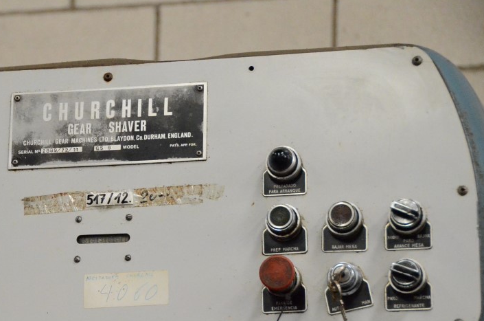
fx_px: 1811
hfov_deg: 15.2
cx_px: 134
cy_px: 231
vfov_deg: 10.1
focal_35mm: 135
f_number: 5
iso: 6400
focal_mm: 62
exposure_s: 1/400
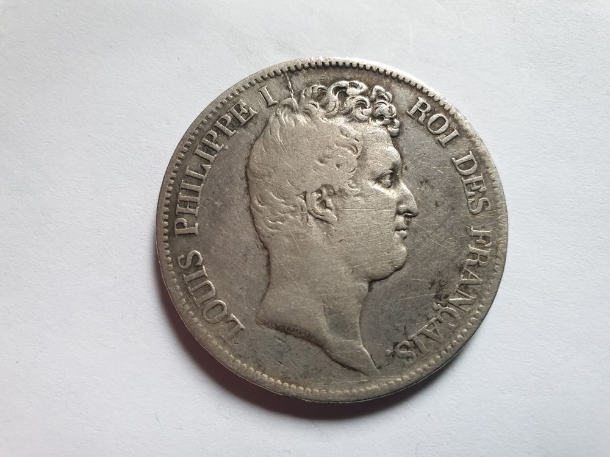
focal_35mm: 26
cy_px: 228
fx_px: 458
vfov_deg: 53.1
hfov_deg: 67.3
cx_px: 305
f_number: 2.4
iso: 250
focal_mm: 4.3
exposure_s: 1/28
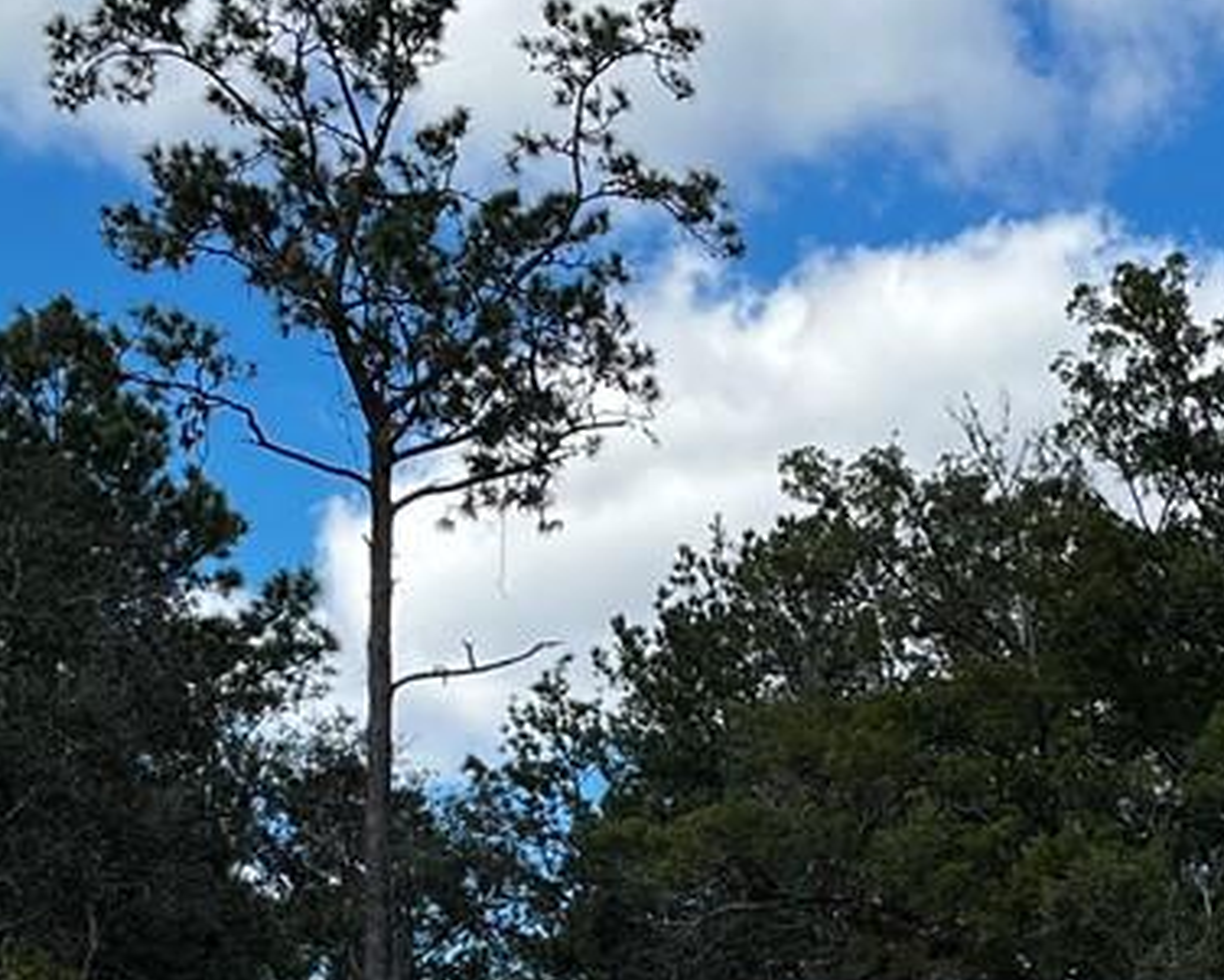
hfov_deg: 17.6
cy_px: 1354
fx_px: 3913
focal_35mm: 108
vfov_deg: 13.6
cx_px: 1038
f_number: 1.6
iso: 50
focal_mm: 5.1
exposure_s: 1/1832
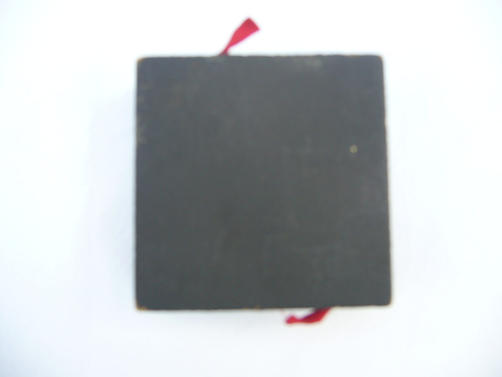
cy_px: 188
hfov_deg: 52.6
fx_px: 508
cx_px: 251
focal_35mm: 35
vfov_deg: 40.7
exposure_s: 1/50
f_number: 2.8
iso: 80
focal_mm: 5.8
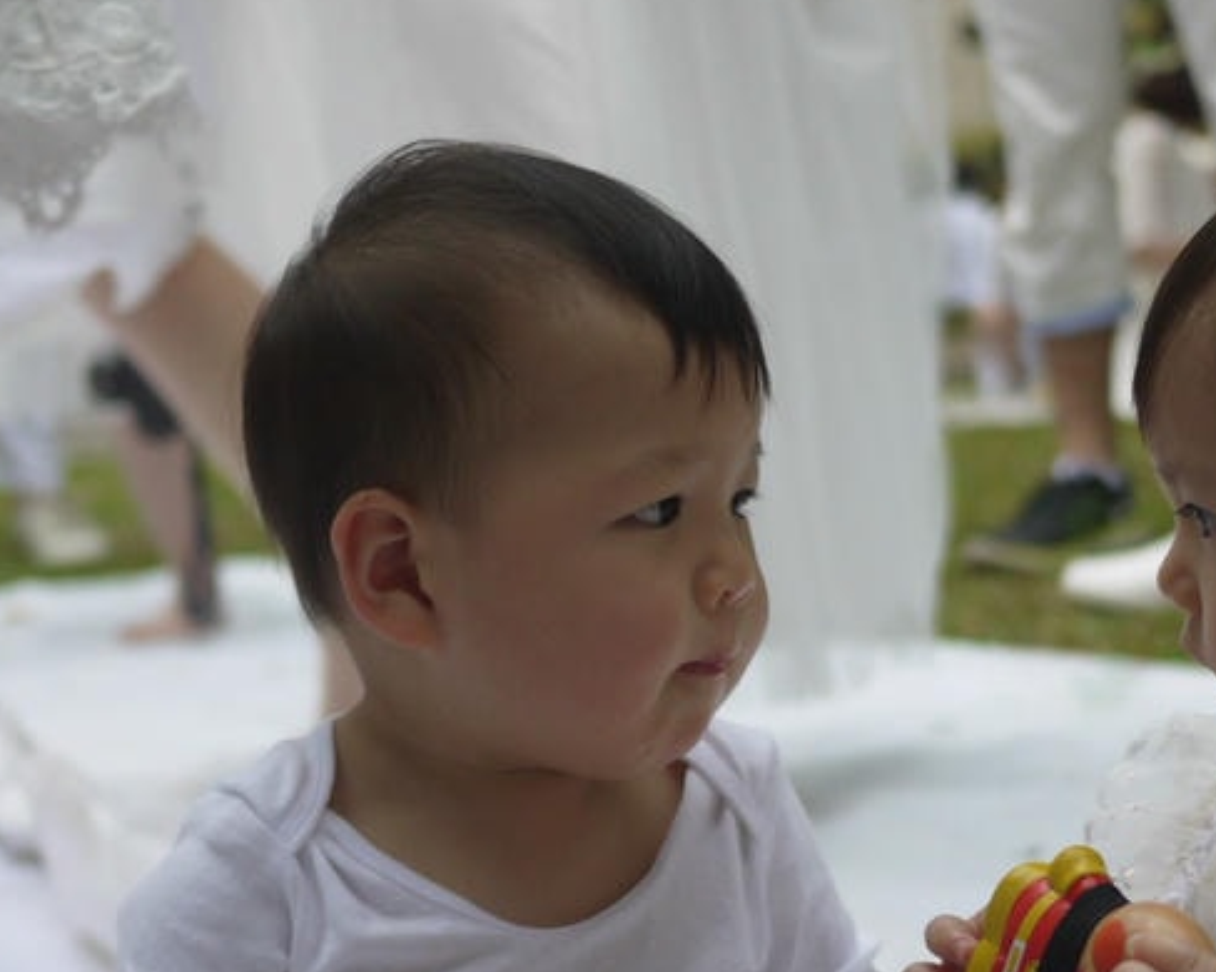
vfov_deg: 16.0
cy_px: 665
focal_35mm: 96
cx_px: 715
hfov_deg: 20.0
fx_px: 3454
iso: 160
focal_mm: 20
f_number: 1.7
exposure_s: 1/640
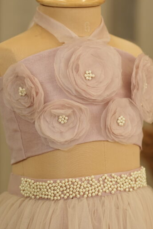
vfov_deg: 13.7
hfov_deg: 9.1
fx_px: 956
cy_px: 92
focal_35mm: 150
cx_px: 112
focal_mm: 85
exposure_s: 1/160
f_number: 2.2
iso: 250
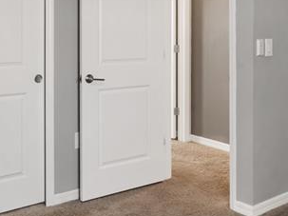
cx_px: 166
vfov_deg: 27.2
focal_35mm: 52
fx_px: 432
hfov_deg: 36.8
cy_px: 29
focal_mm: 16
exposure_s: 1
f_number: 13
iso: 80
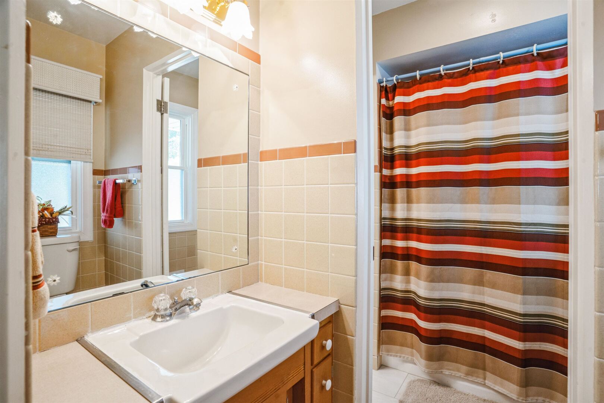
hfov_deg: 93.3
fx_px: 285
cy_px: 202
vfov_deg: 70.4
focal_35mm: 17
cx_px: 302
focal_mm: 17
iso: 500
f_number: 10
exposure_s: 1/4
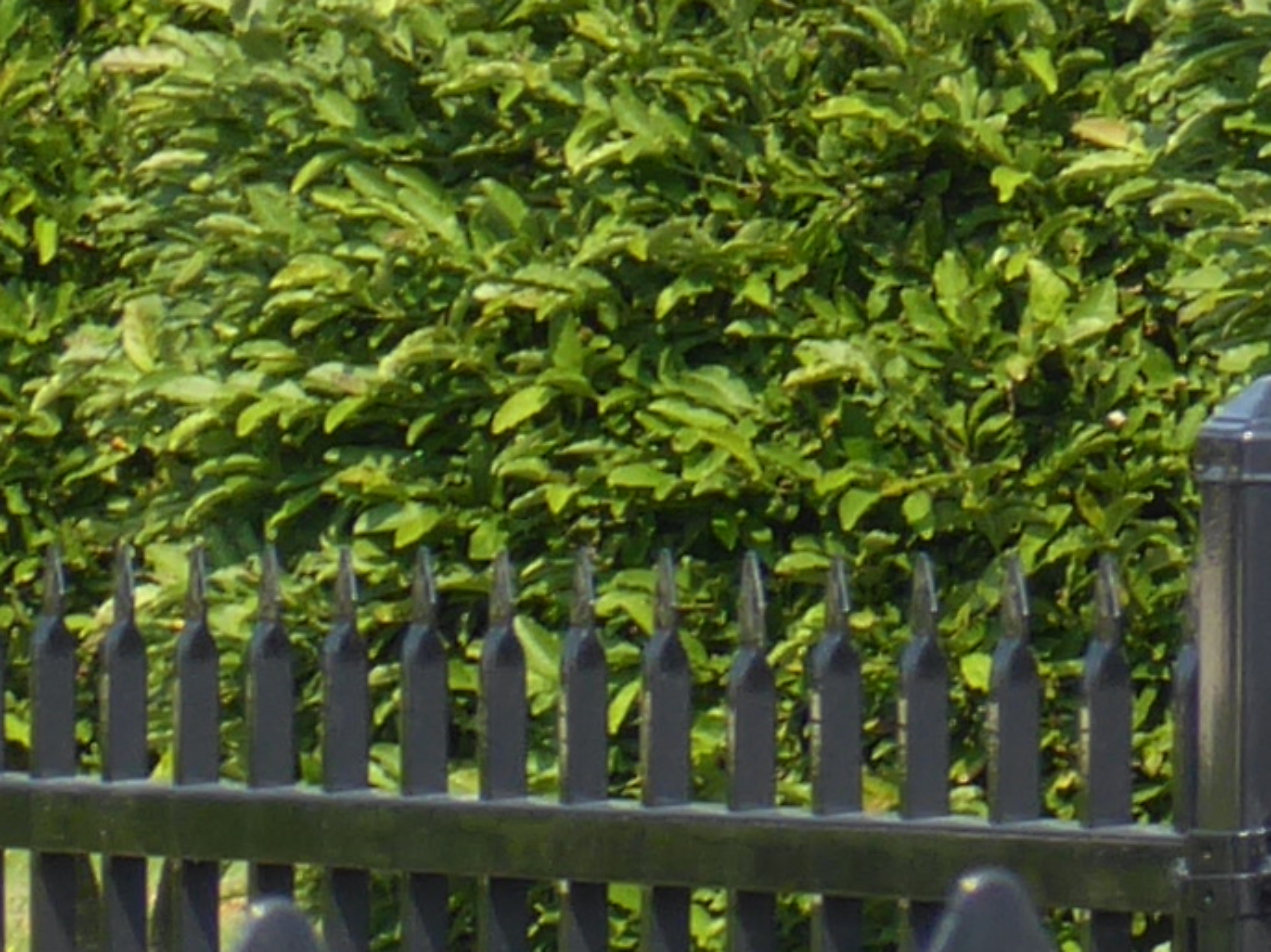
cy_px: -414
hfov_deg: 2.9
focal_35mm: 672
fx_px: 24661
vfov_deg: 2.2
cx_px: 3277
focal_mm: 20.6
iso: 80
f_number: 5.1
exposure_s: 1/160
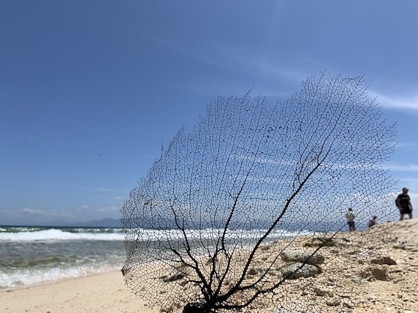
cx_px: 209
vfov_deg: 53.1
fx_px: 314
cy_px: 156
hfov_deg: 67.3
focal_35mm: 26
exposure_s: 1/4464
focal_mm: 4.25
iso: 25
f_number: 1.8
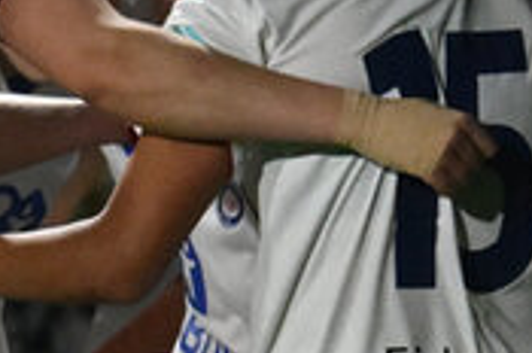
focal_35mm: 3285
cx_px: -201
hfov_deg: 0.6
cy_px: 469
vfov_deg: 0.4
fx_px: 48456
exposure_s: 1/2000
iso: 5000
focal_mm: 560
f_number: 4
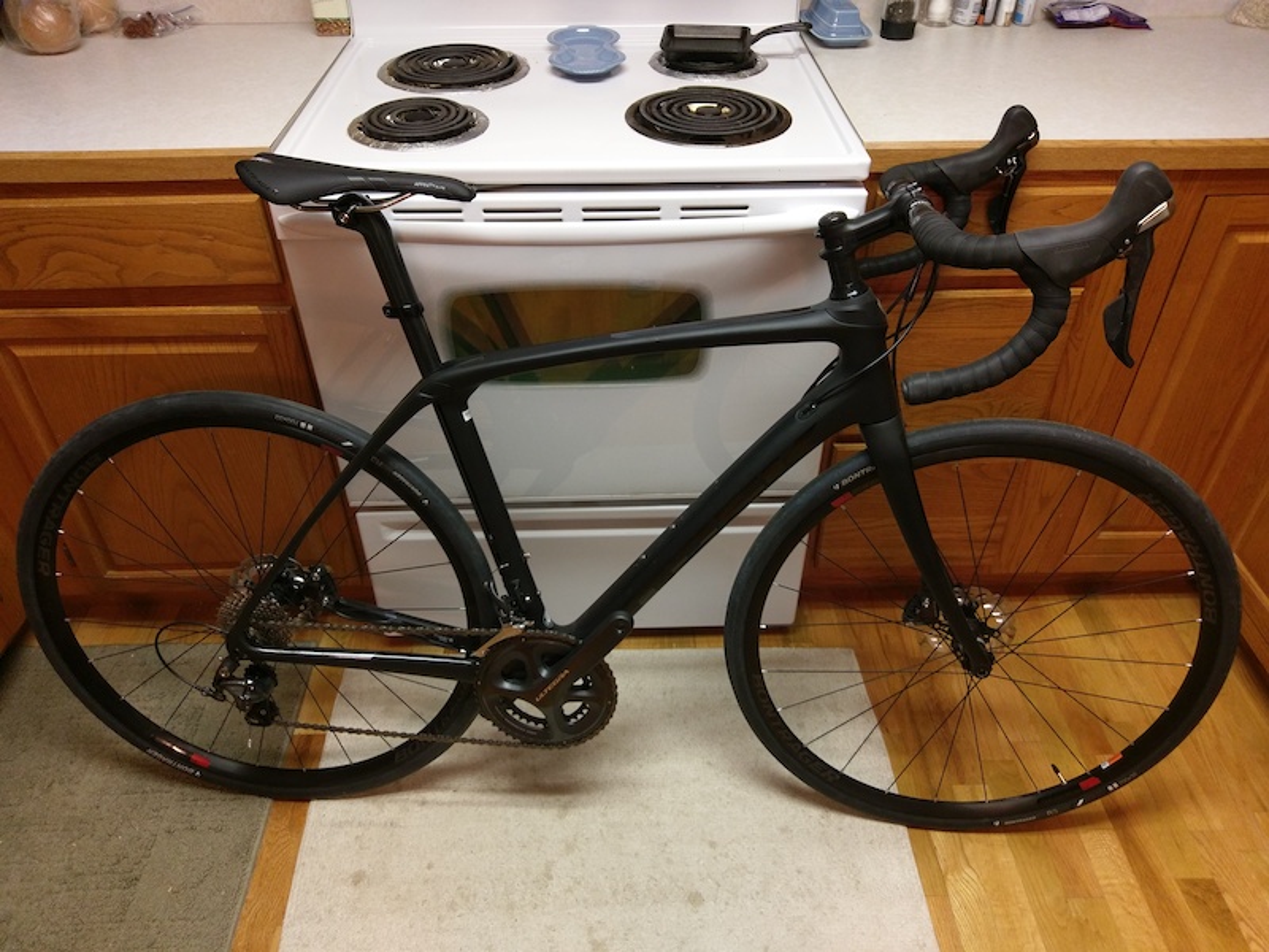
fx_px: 953
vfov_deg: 53.1
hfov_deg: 67.3
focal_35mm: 26
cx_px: 634
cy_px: 476
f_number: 1.8
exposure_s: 1/30
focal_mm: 4.58
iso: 250
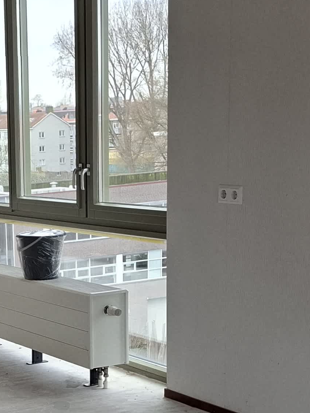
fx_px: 991
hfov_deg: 16.8
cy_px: 335
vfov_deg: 23.2
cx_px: -83
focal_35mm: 83
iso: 50
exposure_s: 1/100
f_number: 1.8
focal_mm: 5.5
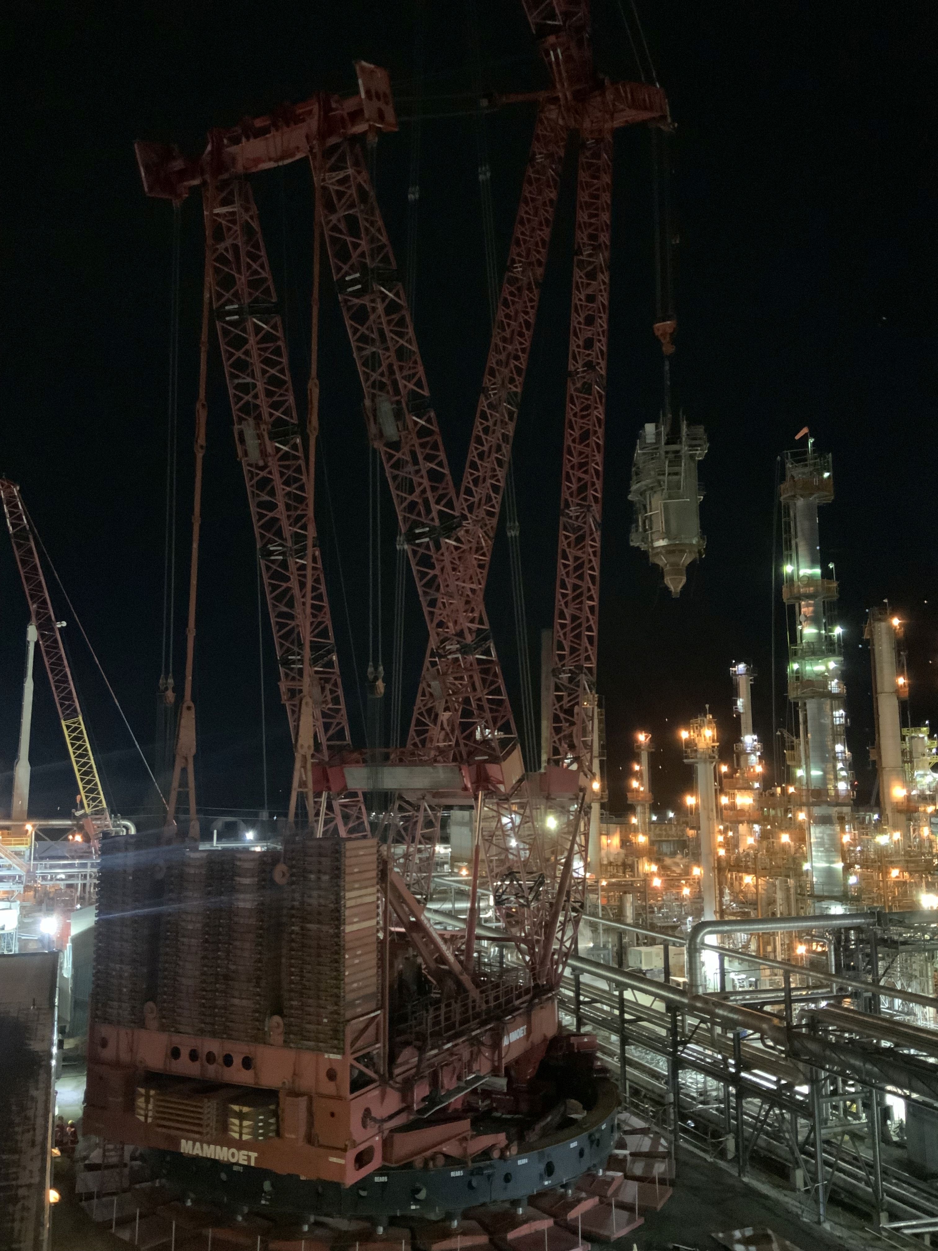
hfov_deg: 48.2
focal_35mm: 29
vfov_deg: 61.7
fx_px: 1048
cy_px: 626
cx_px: 469
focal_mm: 3
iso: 500
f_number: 1.8
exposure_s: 1/17
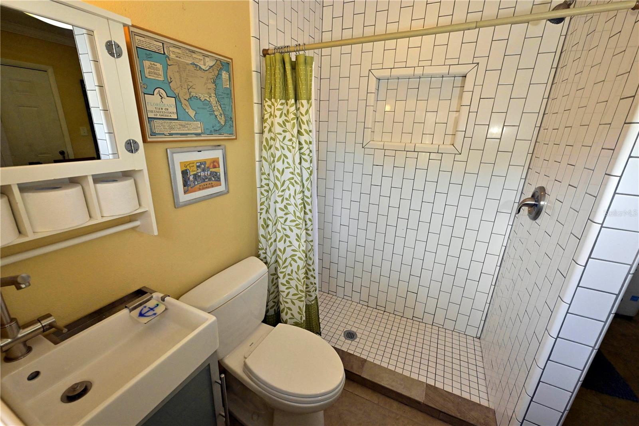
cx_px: 320
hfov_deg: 100.4
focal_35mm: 15
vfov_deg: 77.3
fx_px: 266
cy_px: 213
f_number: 8
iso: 3200
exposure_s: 1/200
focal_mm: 15
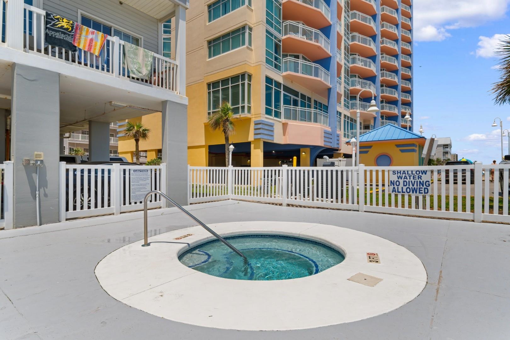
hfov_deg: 86.9
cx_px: 255
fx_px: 269
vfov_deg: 64.6
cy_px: 170
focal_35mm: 19
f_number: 11
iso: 100
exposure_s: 1/500
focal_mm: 13
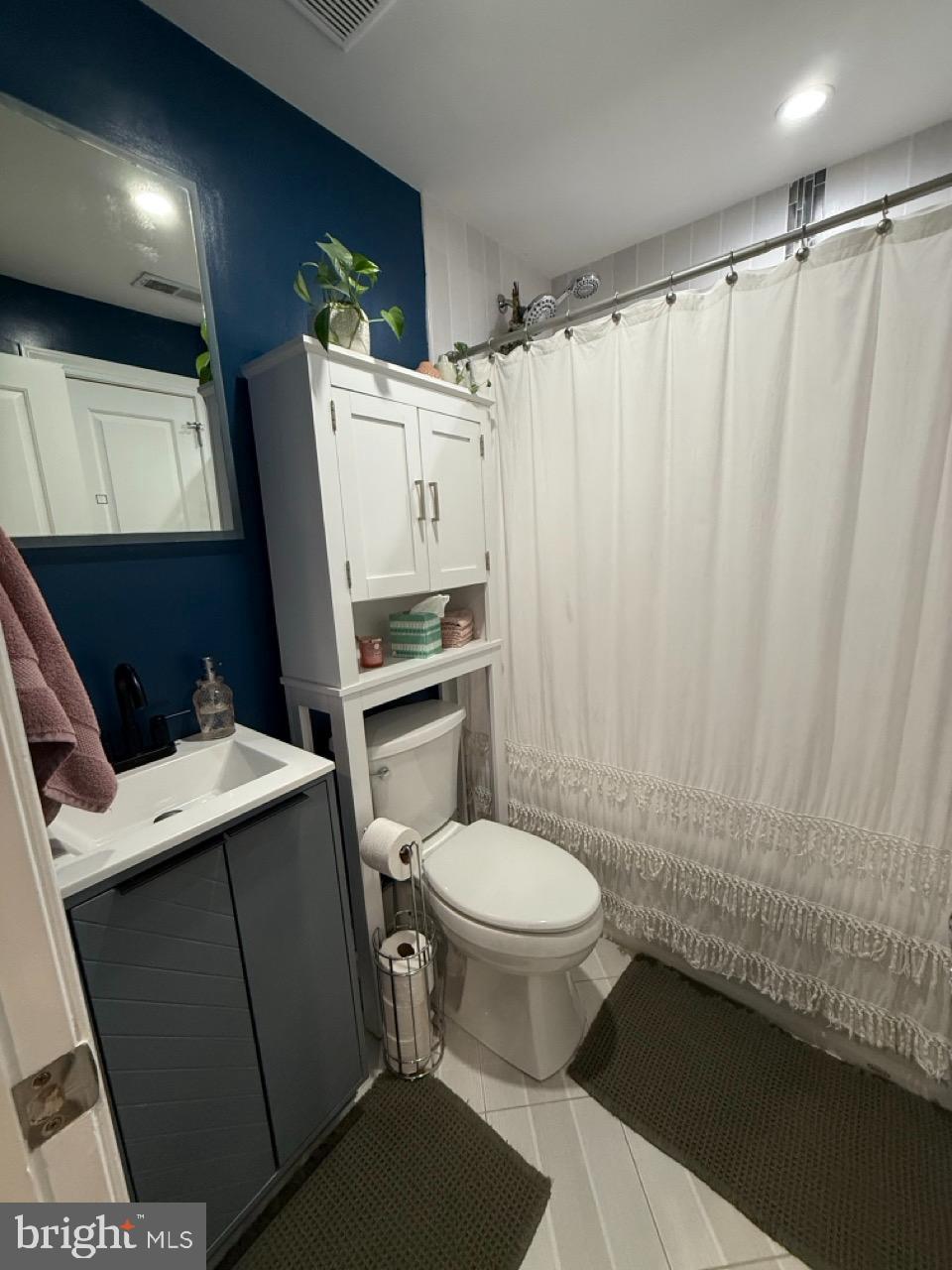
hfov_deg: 85.7
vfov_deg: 102.1
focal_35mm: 14
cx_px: 476
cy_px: 635
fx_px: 513
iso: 250
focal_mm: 2.22
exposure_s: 1/120
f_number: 2.2
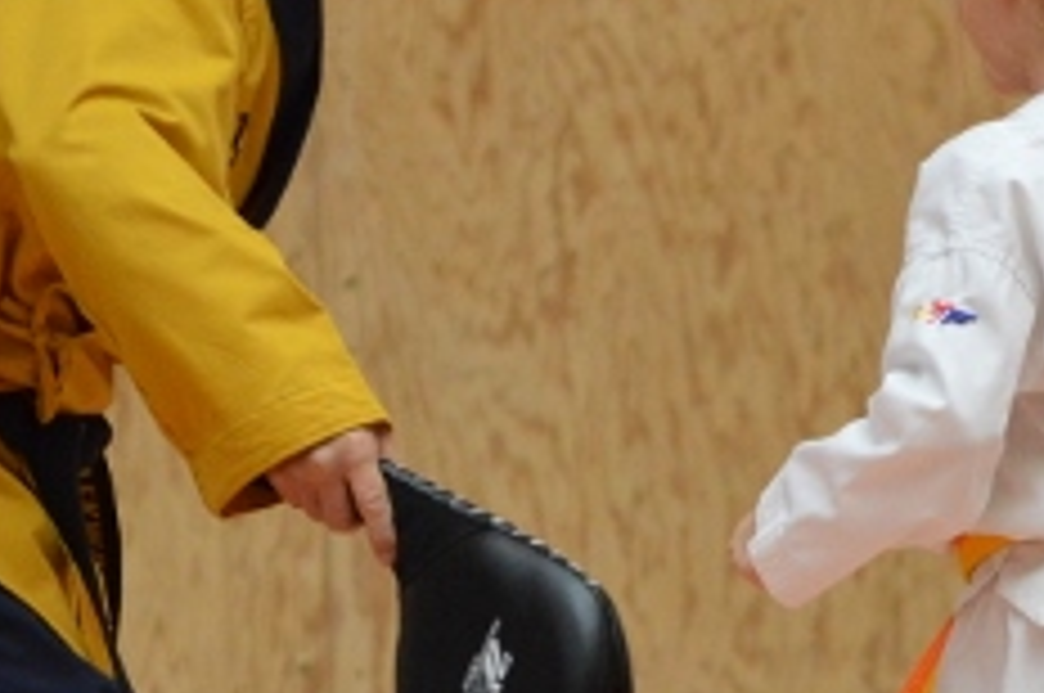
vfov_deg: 1.6
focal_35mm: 880
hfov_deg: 2.3
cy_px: 770
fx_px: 25484
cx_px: 1107
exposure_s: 1/500
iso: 2200
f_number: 4.5
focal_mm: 170
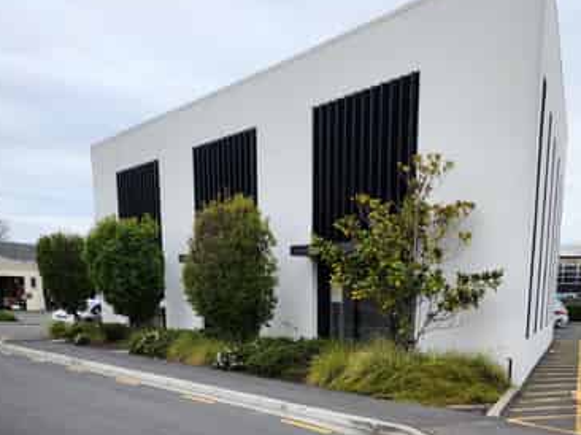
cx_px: 355
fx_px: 520
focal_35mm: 31
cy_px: 277
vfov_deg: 44.9
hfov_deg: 57.8
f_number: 1.8
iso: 12
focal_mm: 6.4
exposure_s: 1/210
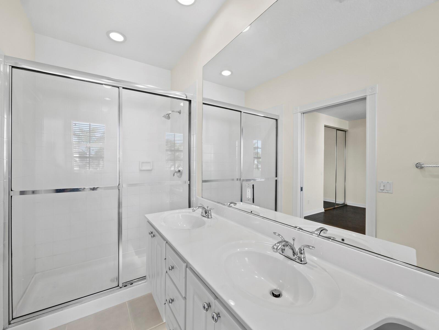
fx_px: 178
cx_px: 220
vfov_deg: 85.7
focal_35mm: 14
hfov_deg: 102.0
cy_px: 165
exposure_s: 1/3
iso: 320
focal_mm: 7
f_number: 14
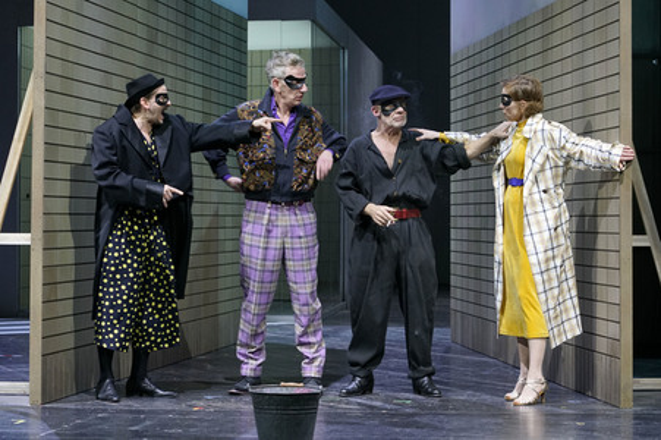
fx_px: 1560
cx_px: 330
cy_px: 220
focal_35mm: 85
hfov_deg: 23.9
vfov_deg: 16.0
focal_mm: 85
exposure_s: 1/160
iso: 1600
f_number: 6.3
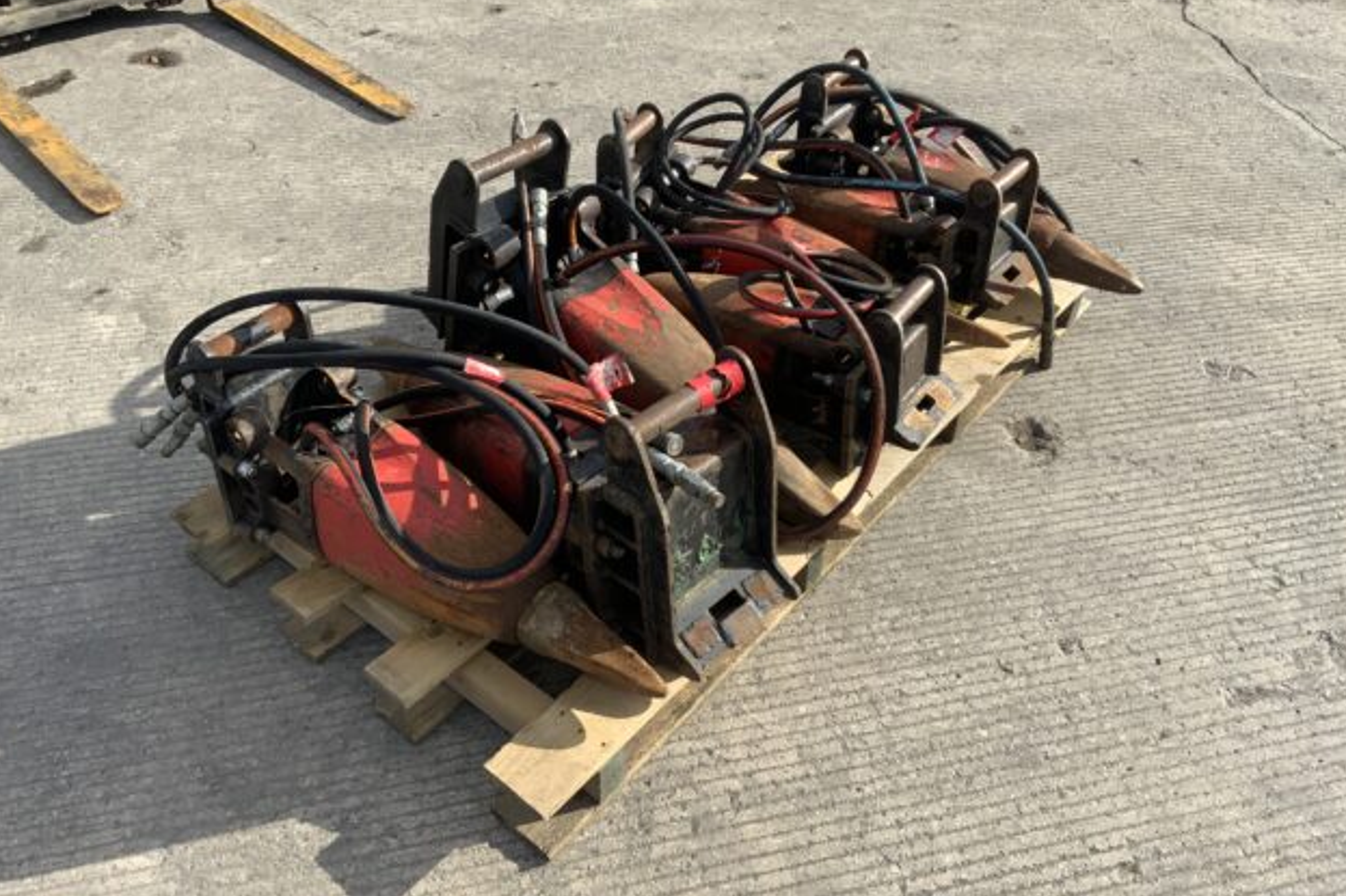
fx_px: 1159
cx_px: 674
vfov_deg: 42.2
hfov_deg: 60.3
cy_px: 380
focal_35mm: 31
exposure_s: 1/1098
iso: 16
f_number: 1.8
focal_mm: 3
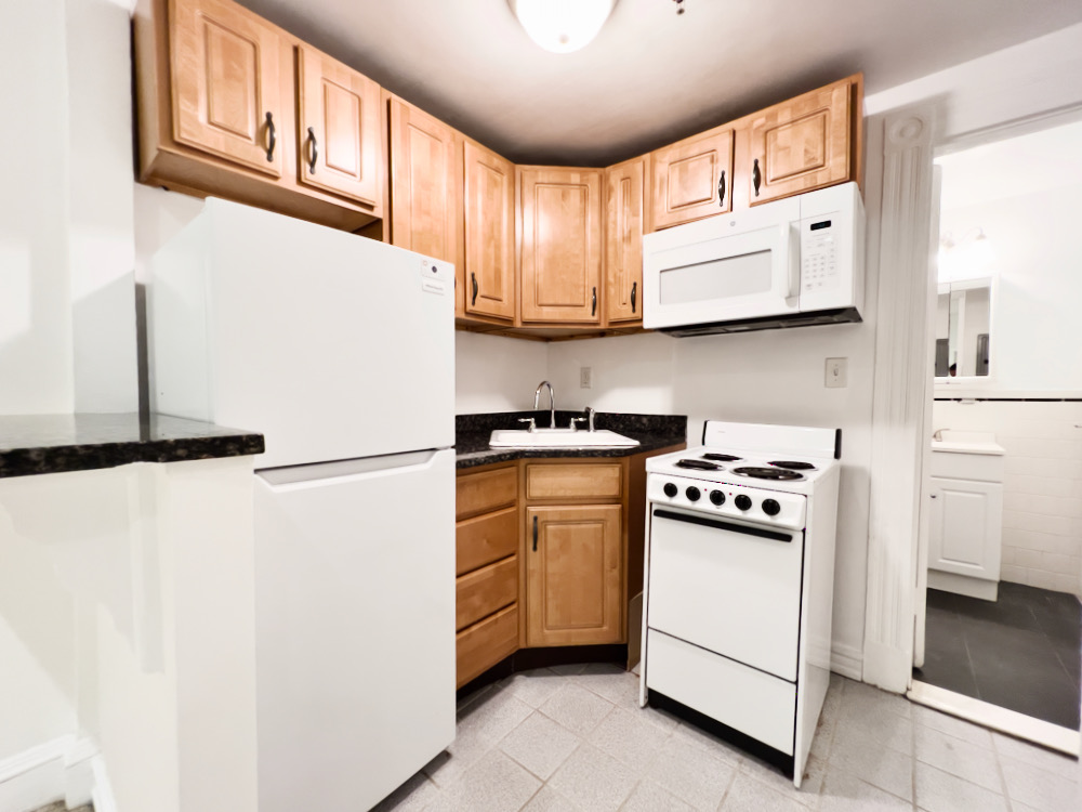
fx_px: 406
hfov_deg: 106.2
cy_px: 406
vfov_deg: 89.9
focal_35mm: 13
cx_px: 541
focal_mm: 1.57
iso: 200
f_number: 1.8
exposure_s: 1/60
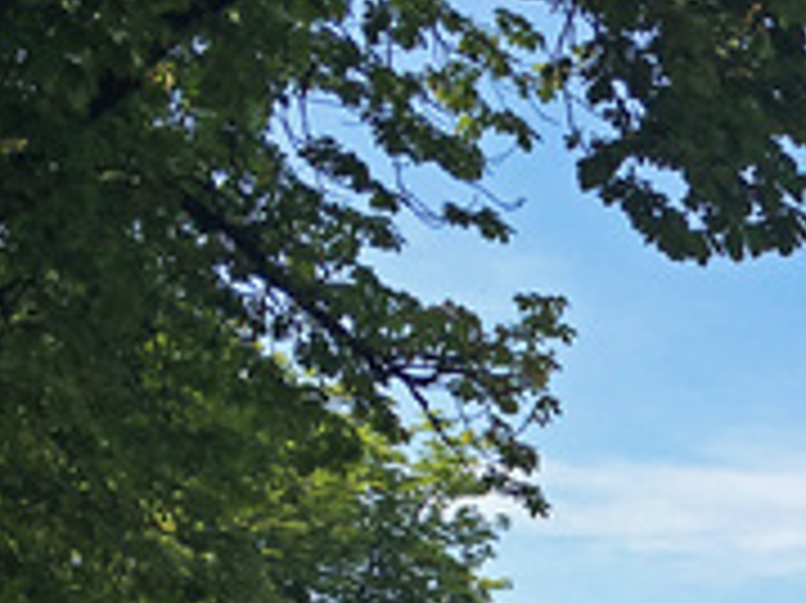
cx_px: 1065
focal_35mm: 95
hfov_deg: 19.0
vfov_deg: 14.6
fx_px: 2211
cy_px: 878
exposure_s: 1/1748
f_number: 2.2
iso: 25
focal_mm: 4.15
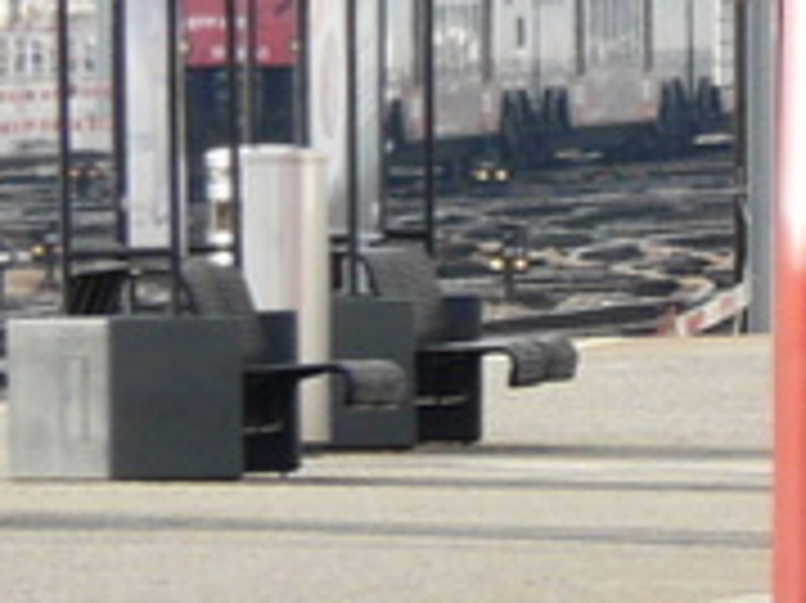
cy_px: -58
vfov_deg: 0.8
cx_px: 1324
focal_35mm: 1820
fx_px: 42349
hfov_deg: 1.1
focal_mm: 53.4
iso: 100
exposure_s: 1/250
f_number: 4
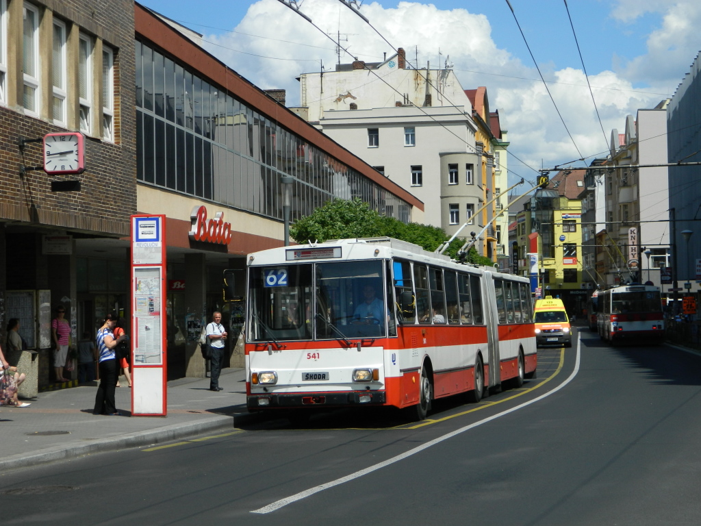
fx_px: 1418
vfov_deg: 21.0
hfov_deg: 27.8
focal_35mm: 70
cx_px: 350
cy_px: 263
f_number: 11.4
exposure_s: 1/125
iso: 80
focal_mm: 12.6
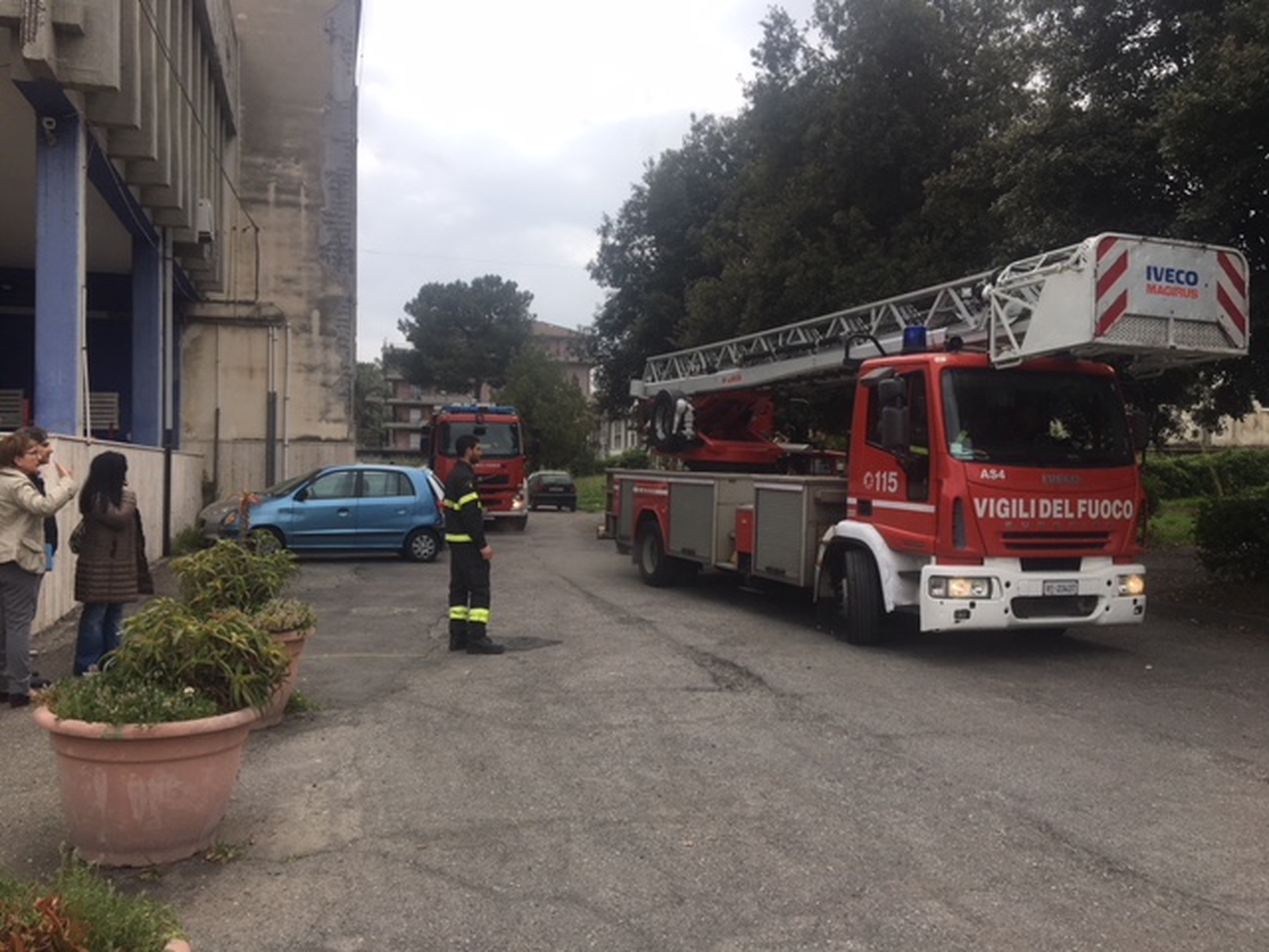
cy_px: 476
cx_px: 634
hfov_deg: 61.7
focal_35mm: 29
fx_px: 1063
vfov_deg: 48.2
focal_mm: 4.15
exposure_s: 1/1166
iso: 25
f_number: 2.2
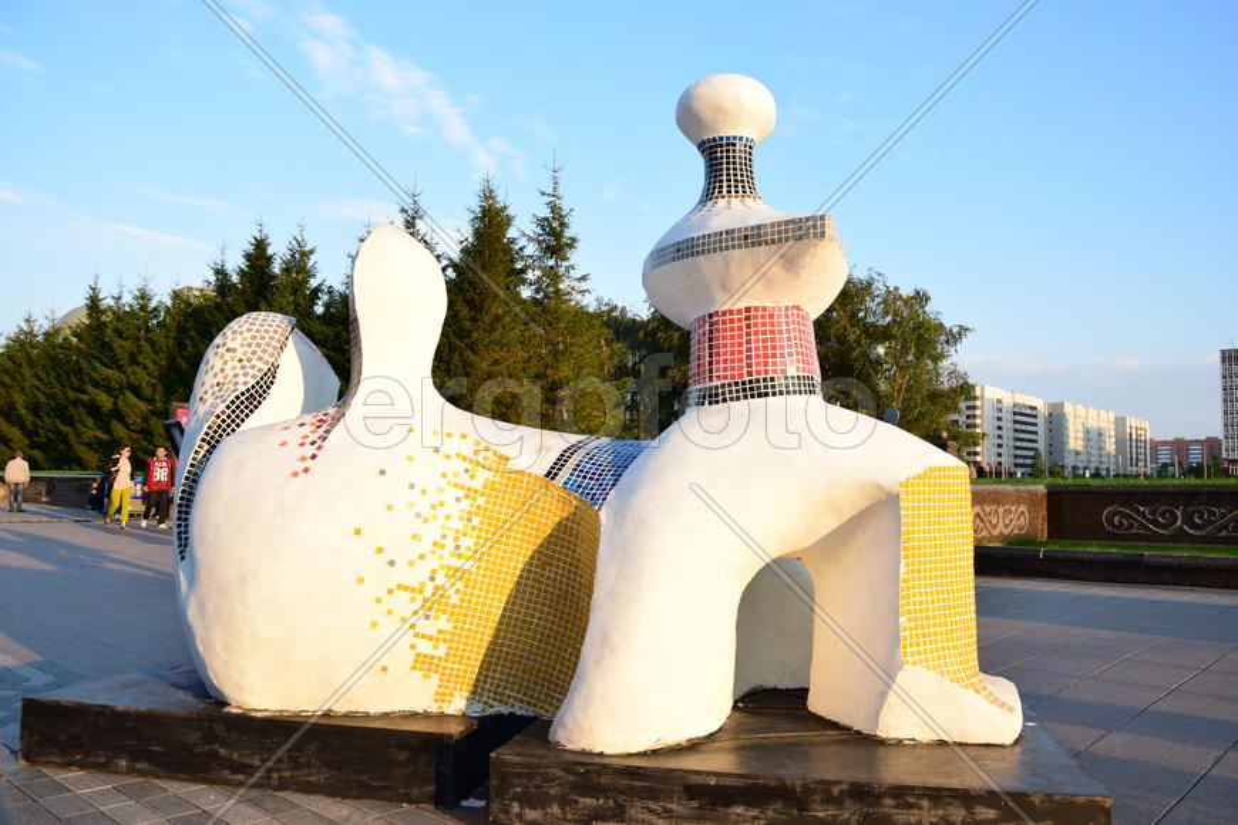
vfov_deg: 47.9
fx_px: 928
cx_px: 619
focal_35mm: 27
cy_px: 412
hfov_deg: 67.4
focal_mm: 18
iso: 100
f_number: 5.6
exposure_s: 1/125
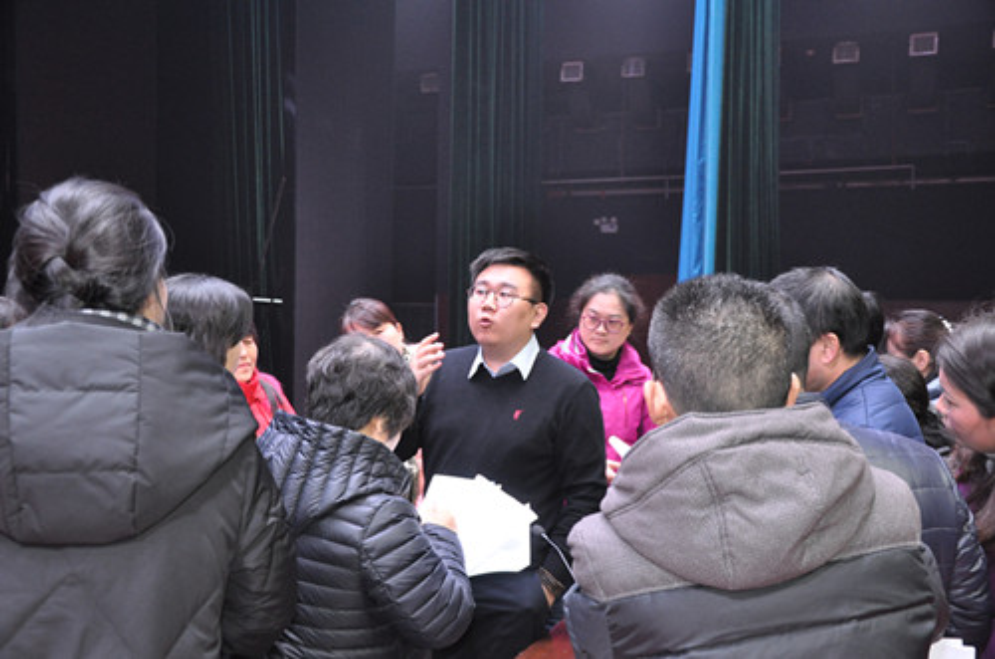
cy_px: 330
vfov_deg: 31.7
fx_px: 1158
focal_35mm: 42
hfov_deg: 46.5
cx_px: 498
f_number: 4.5
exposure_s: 1/125
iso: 1250
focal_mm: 28
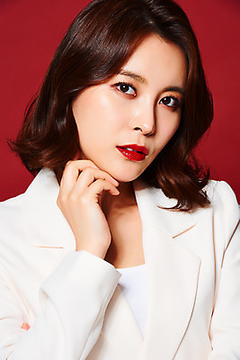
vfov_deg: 10.3
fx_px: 1998
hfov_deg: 6.9
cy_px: 180
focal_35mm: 200
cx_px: 120
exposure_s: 1/125
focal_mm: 200
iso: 100
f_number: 16
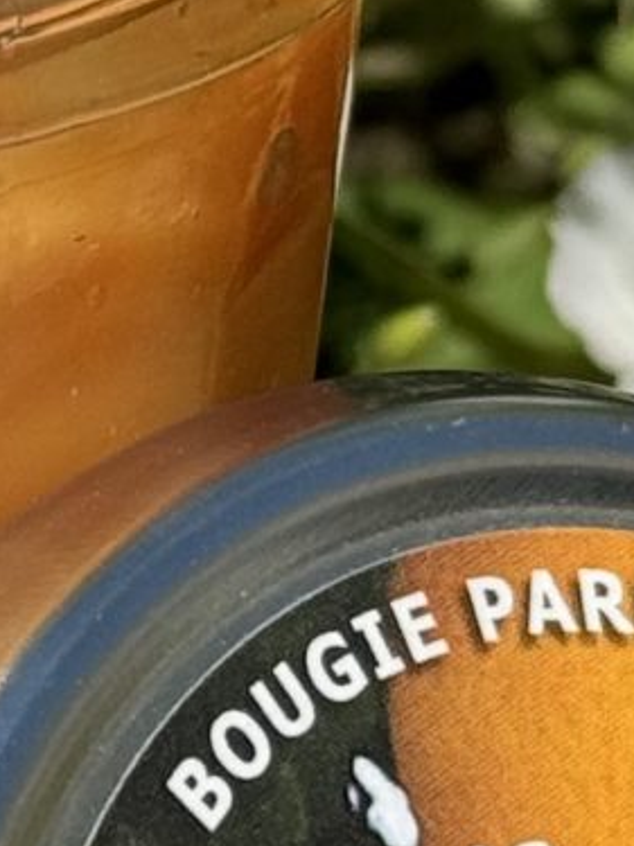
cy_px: 25
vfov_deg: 6.0
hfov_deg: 4.5
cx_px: -153
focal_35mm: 328
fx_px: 8014
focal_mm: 6.76
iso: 64
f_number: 1.78
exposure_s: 1/5848
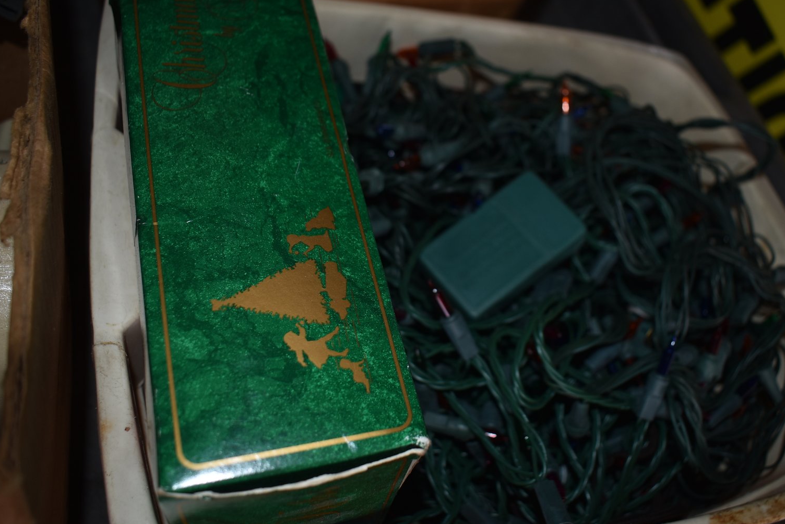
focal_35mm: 36
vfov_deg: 37.3
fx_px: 776
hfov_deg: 53.6
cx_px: 430
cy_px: 259
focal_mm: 21
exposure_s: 1/125
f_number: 3.8
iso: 180
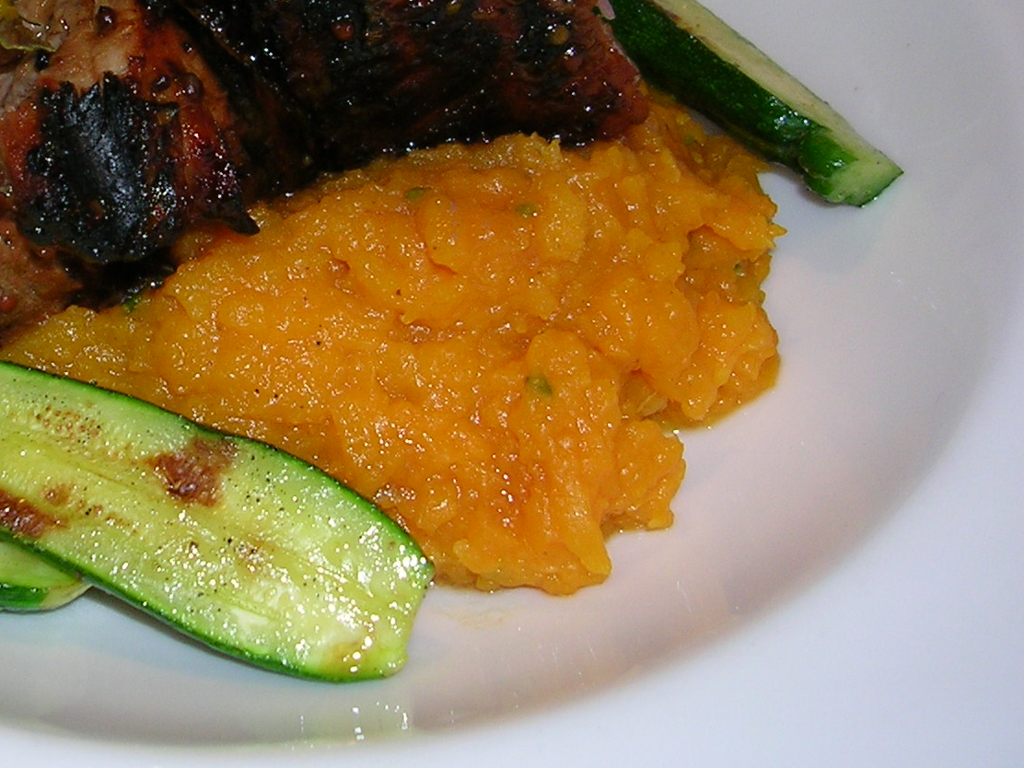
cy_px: 87
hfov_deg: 26.9
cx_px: 121
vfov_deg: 20.6
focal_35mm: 70
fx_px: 2071
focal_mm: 5.8
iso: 50
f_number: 2.8
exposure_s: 1/60.1
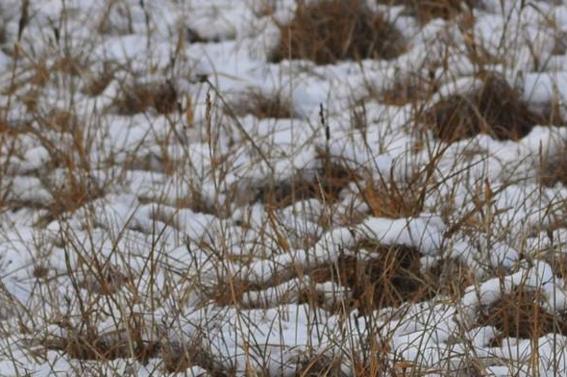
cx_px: 349
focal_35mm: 1221
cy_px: 442
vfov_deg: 1.1
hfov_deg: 1.7
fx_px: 19209
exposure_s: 1/320
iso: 200
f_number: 10
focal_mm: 300
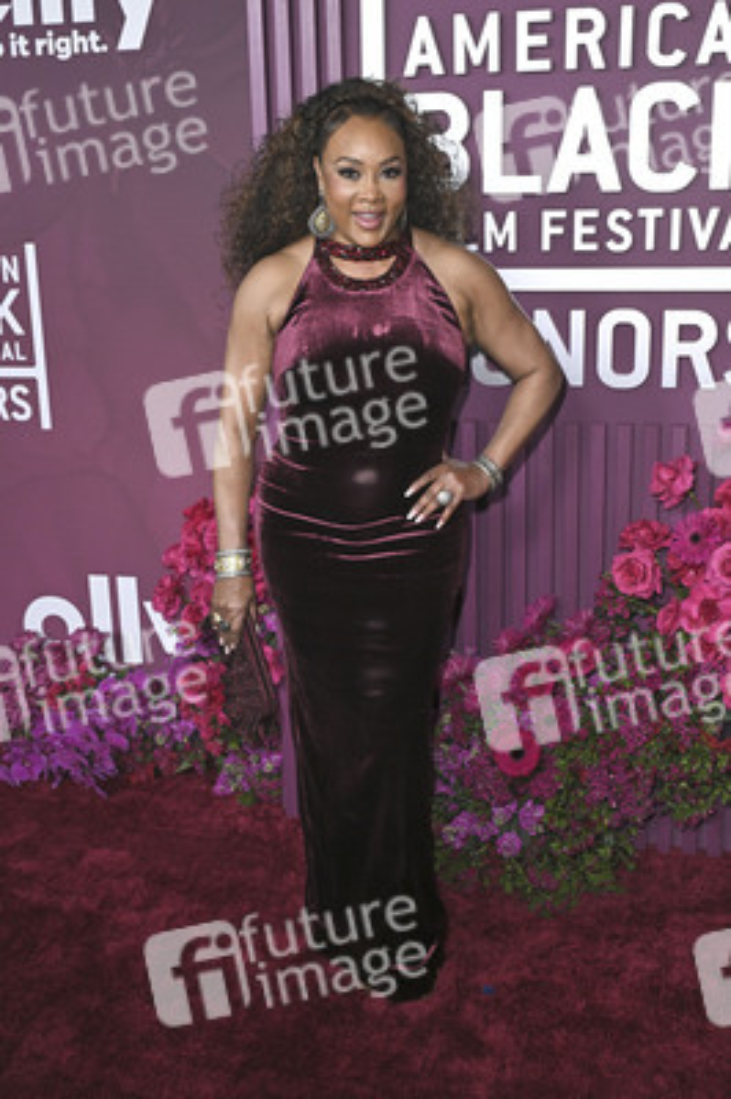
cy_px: 550
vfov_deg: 48.5
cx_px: 366
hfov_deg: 33.3
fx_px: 1220
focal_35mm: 40
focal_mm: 40
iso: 2000
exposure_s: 1/320
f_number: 5.6
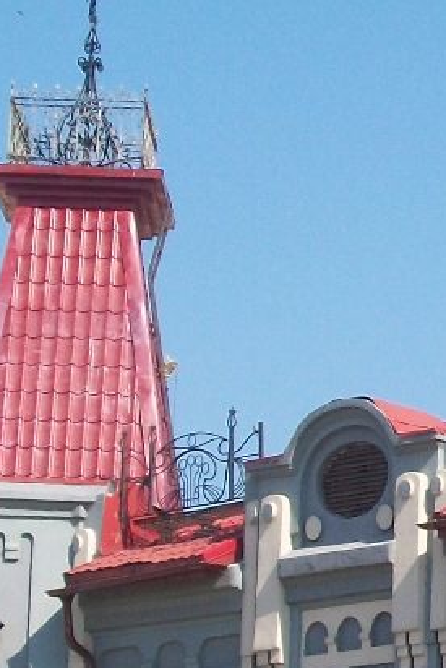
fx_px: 4196
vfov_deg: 9.1
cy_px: 595
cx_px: 738
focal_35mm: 226
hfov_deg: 6.0
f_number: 3.8
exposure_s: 1/800
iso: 80
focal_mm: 11.6
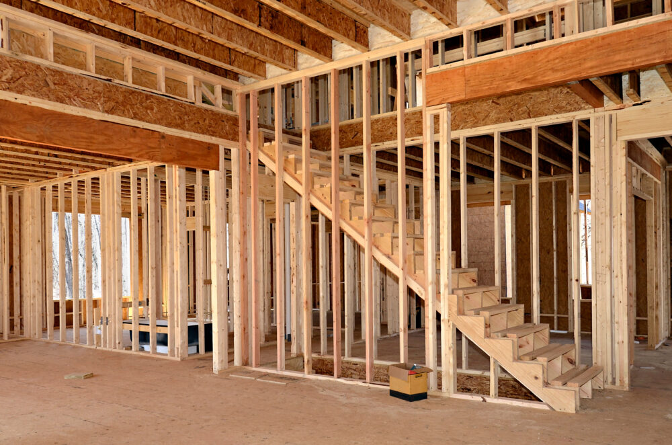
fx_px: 559
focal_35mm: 30
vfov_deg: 43.4
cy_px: 222
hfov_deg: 62.0
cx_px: 336
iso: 320
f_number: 5.6
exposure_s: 1/160
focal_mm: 20
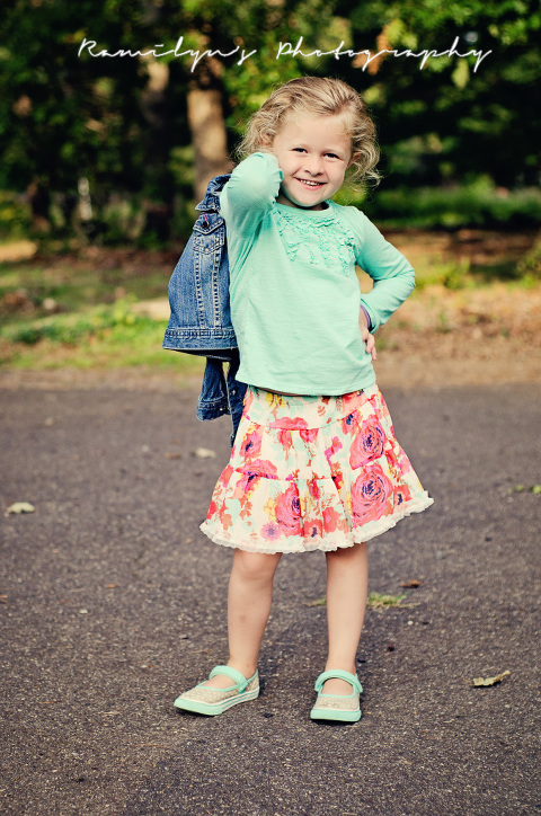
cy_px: 408
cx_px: 270
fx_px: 1697
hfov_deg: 18.1
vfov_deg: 27.0
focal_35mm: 75
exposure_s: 1/1250
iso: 160
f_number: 2.8
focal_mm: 50
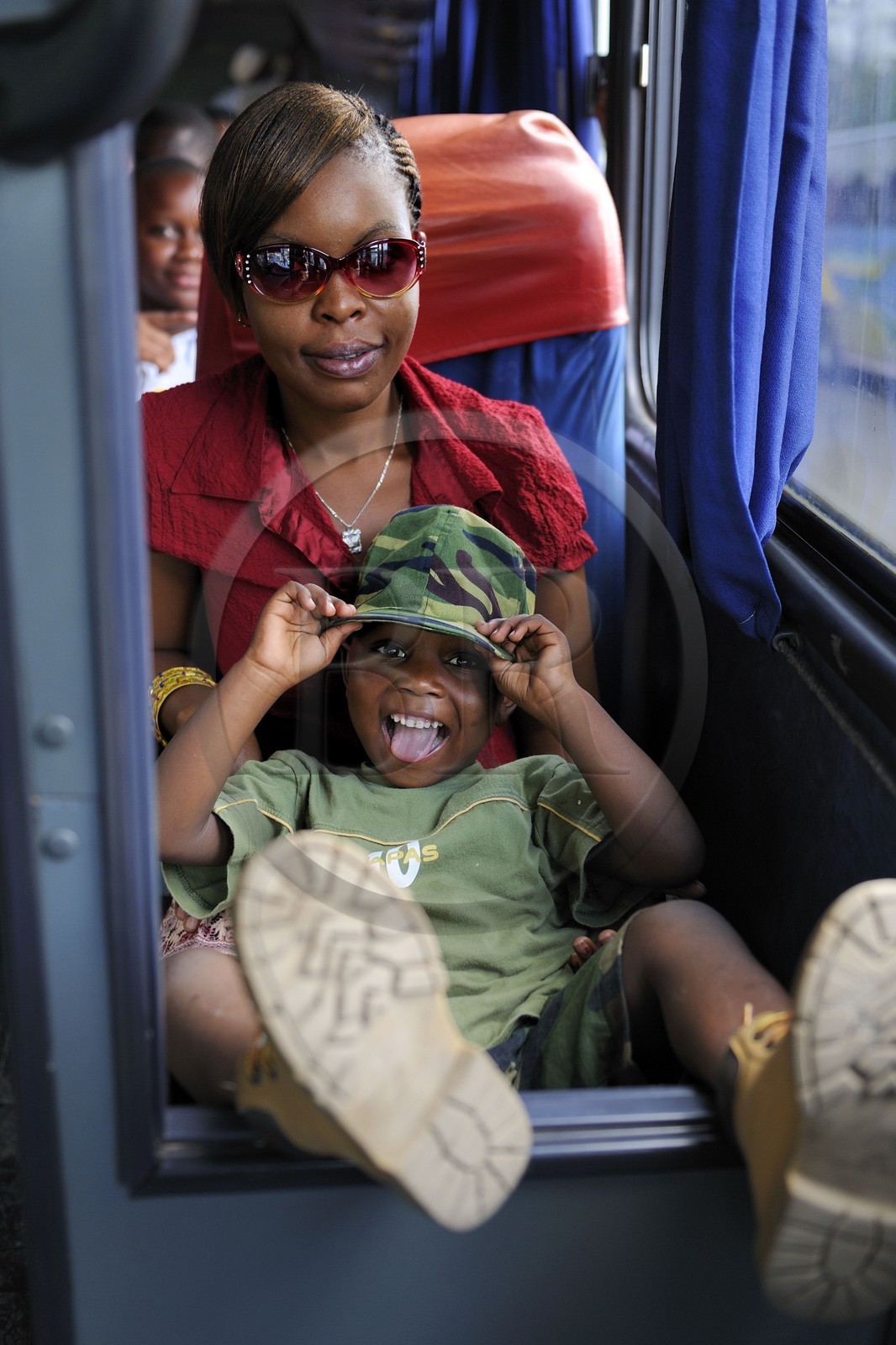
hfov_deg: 37.8
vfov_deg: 54.4
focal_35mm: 35
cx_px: 448
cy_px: 672
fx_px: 1307
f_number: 2.8
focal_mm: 35
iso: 400
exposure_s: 1/320
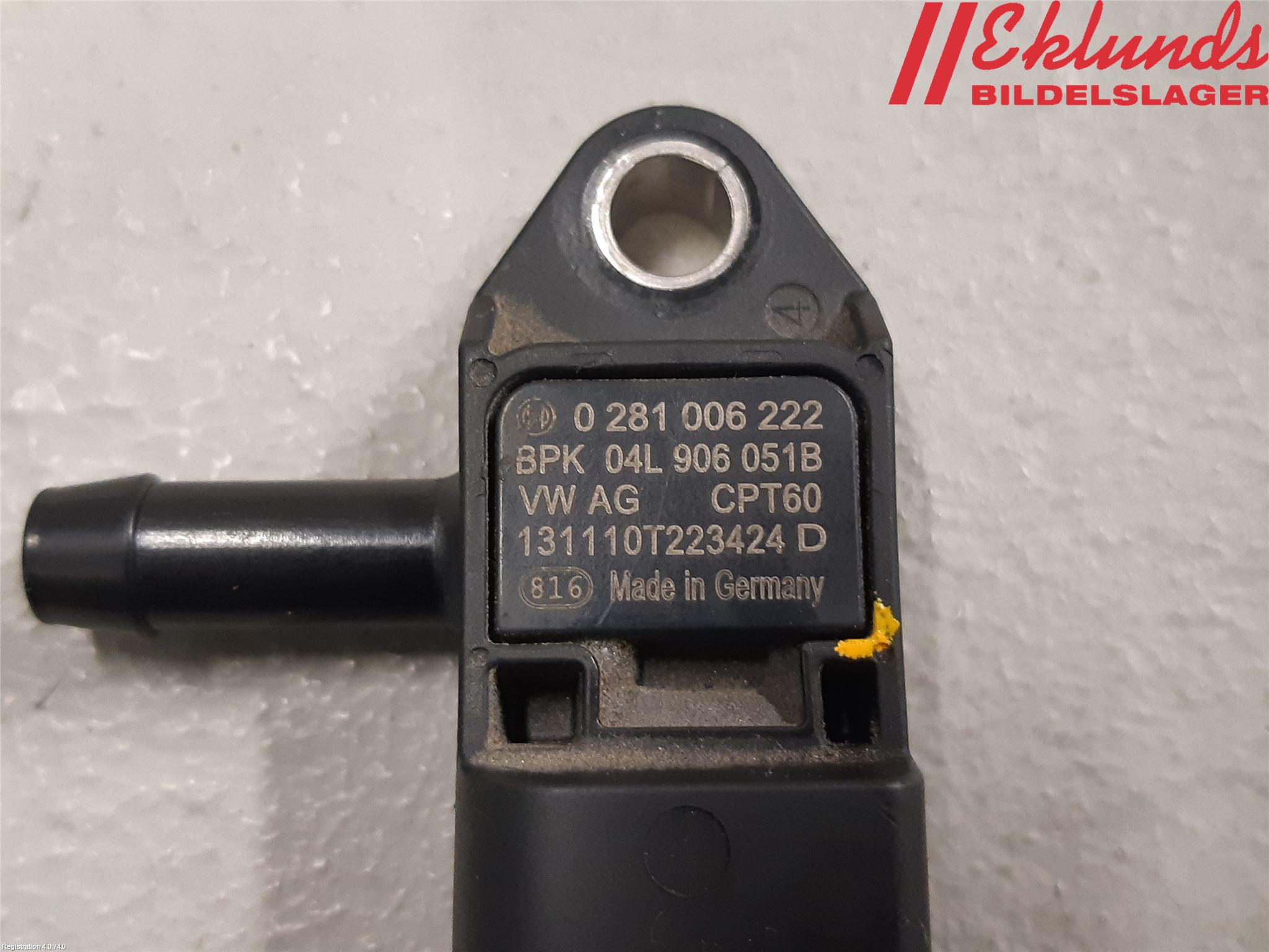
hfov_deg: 67.3
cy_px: 476
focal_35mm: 26
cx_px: 634
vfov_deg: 53.1
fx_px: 953
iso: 200
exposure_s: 1/33
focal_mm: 3.93
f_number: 1.7
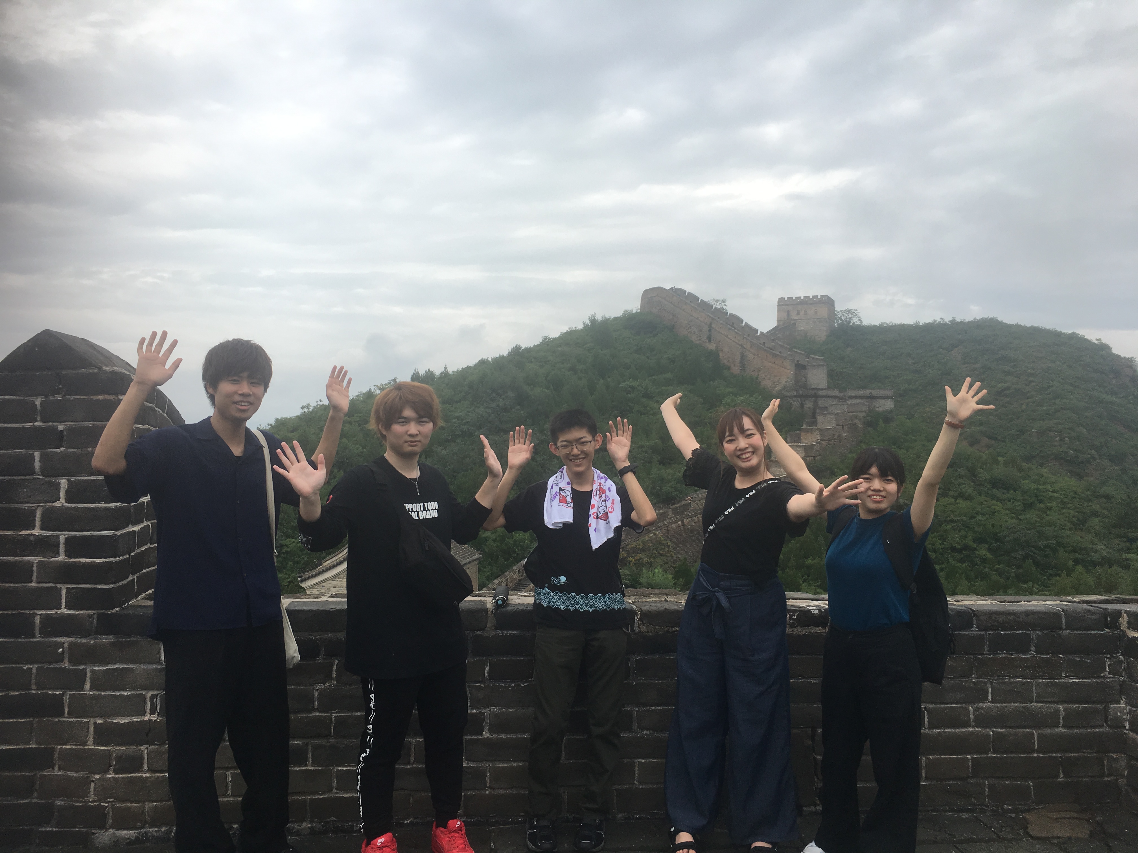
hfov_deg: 61.7
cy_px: 426
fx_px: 953
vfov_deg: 48.2
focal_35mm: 29
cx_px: 569
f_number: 2.2
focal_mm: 4.15
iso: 25
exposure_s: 1/1202
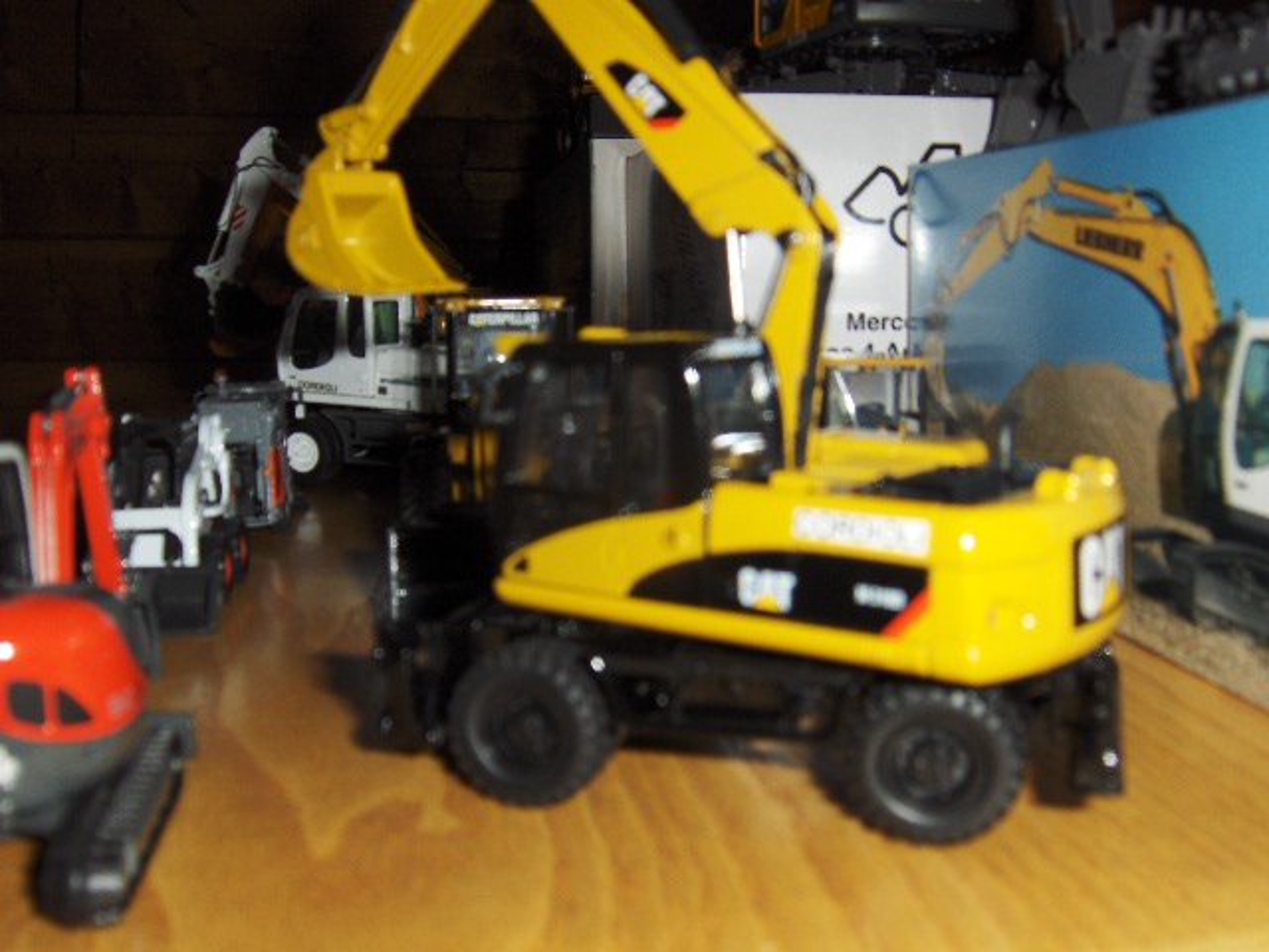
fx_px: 1283
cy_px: 476
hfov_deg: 52.6
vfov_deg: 40.7
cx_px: 634
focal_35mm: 35
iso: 100
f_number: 5.5
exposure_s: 1/60
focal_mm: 7.5
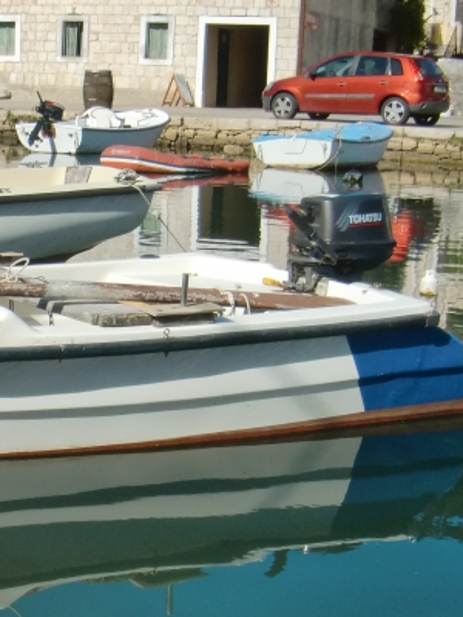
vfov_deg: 25.5
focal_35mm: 76
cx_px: 9
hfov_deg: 18.9
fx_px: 1355
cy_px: 432
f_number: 8.9
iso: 100
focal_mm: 6.66
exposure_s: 1/320
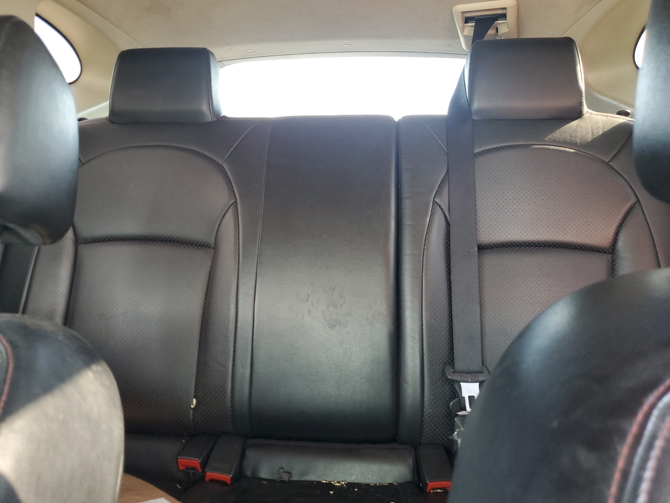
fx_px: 503
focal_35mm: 26
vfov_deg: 53.1
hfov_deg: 67.3
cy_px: 252
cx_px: 335
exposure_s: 1/60.2
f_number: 1.5
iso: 122
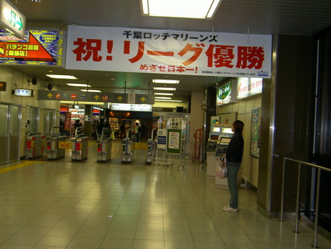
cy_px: 124
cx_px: 166
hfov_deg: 49.0
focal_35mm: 38
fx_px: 364
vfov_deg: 37.8
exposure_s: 1/60
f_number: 3
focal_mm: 6.3
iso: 100
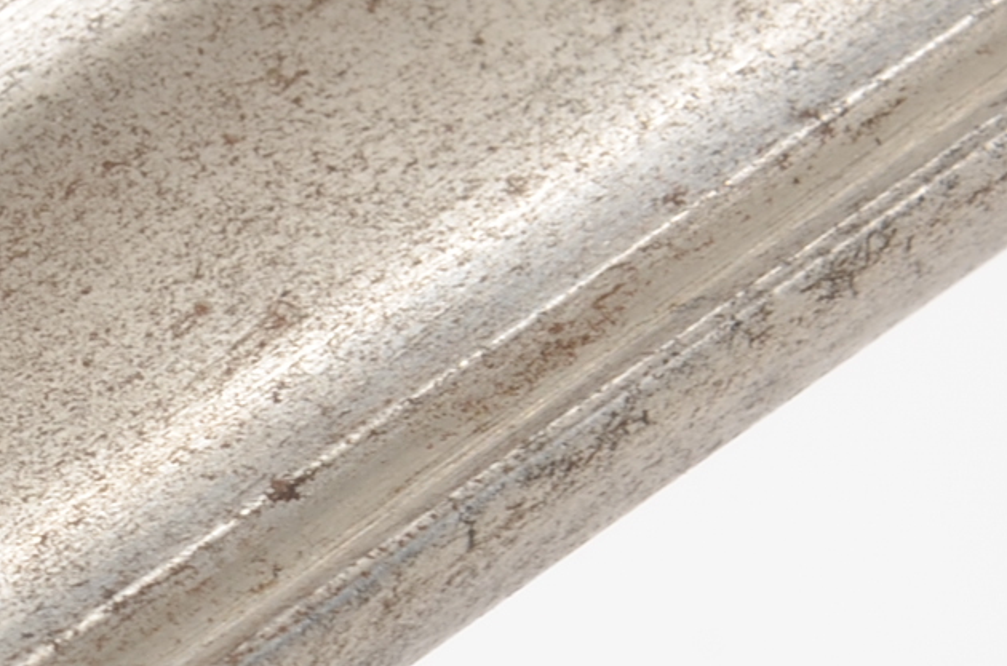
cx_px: -237
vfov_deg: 2.2
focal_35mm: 616
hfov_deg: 3.3
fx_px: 17191
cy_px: 640
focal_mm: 105
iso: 200
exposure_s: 1/125
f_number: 11
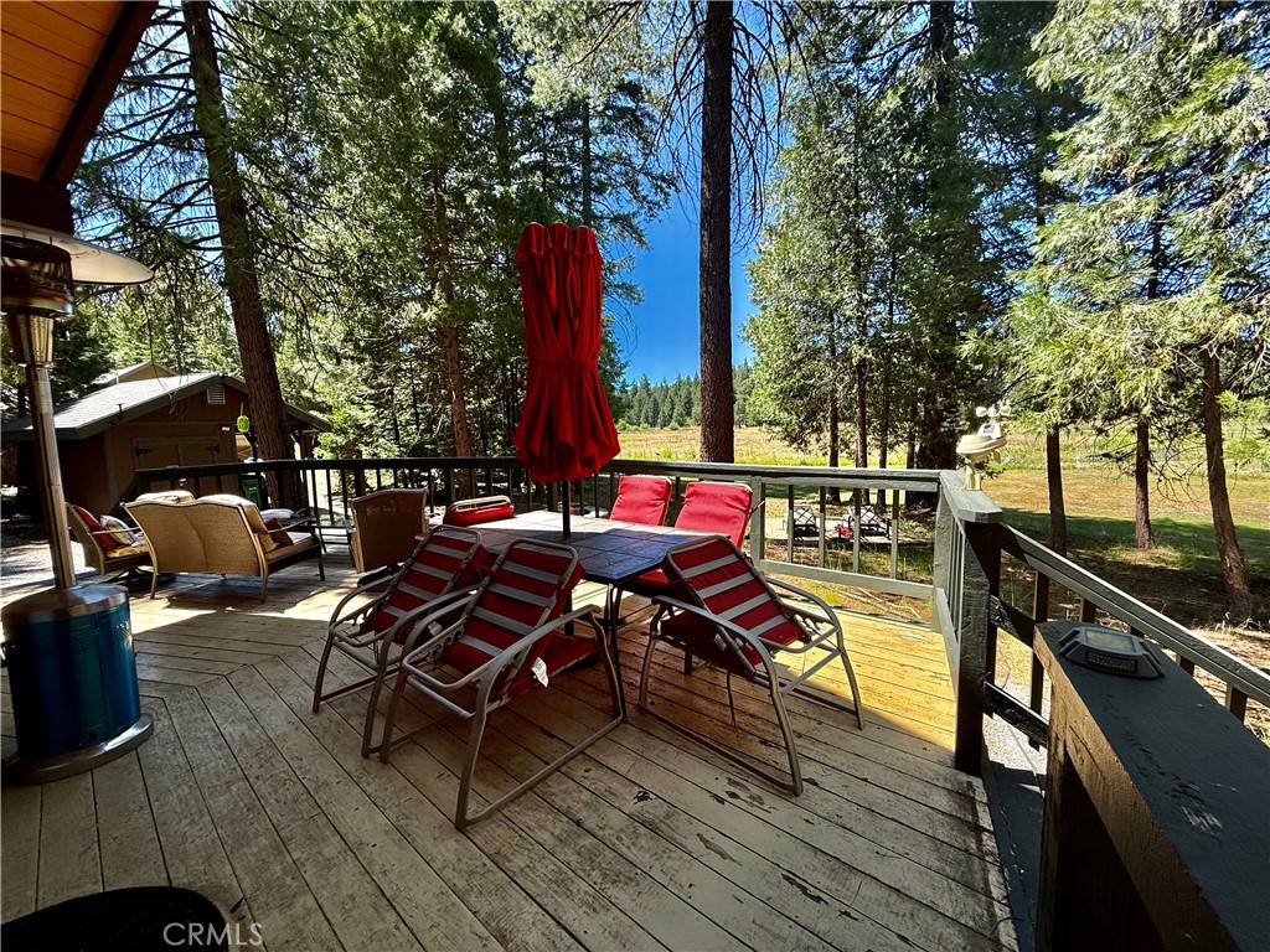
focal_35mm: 14
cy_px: 476
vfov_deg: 85.7
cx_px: 635
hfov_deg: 102.1
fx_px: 514
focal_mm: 2.22
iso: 64
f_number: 2.2
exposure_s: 1/506
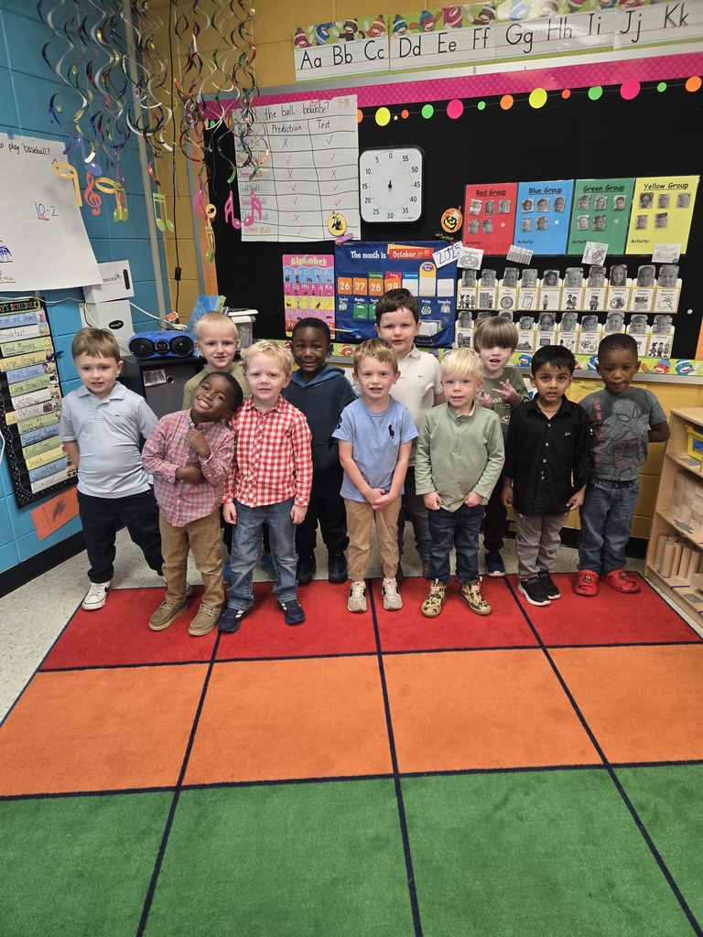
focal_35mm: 23
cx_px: 352
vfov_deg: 73.9
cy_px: 468
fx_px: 623
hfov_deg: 58.9
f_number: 1.8
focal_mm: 5.4
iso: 125
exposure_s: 1/60
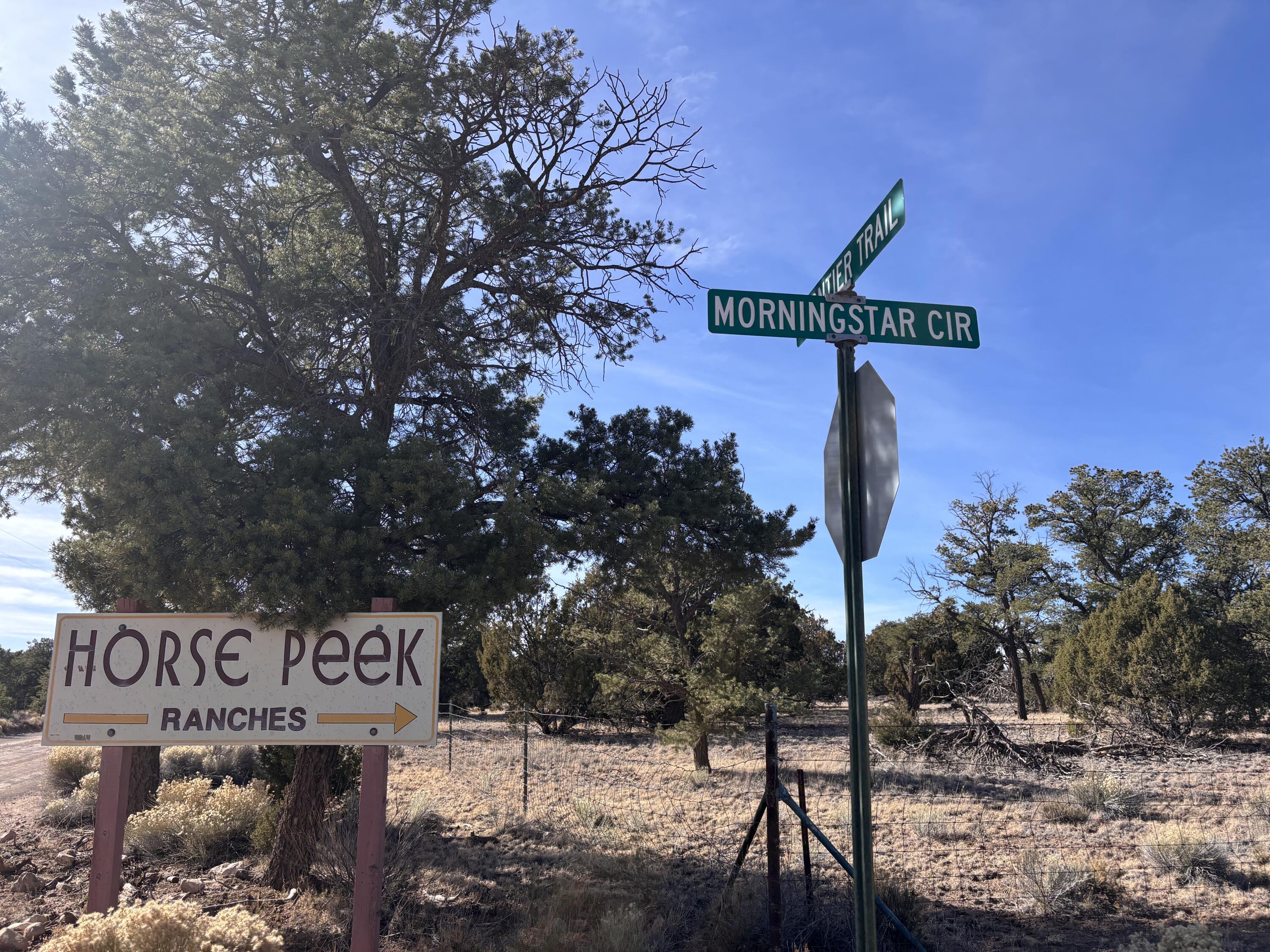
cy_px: 476
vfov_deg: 53.1
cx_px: 635
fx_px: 954
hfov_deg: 67.3
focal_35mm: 26
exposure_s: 1/2024
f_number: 1.6
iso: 50
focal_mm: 5.96
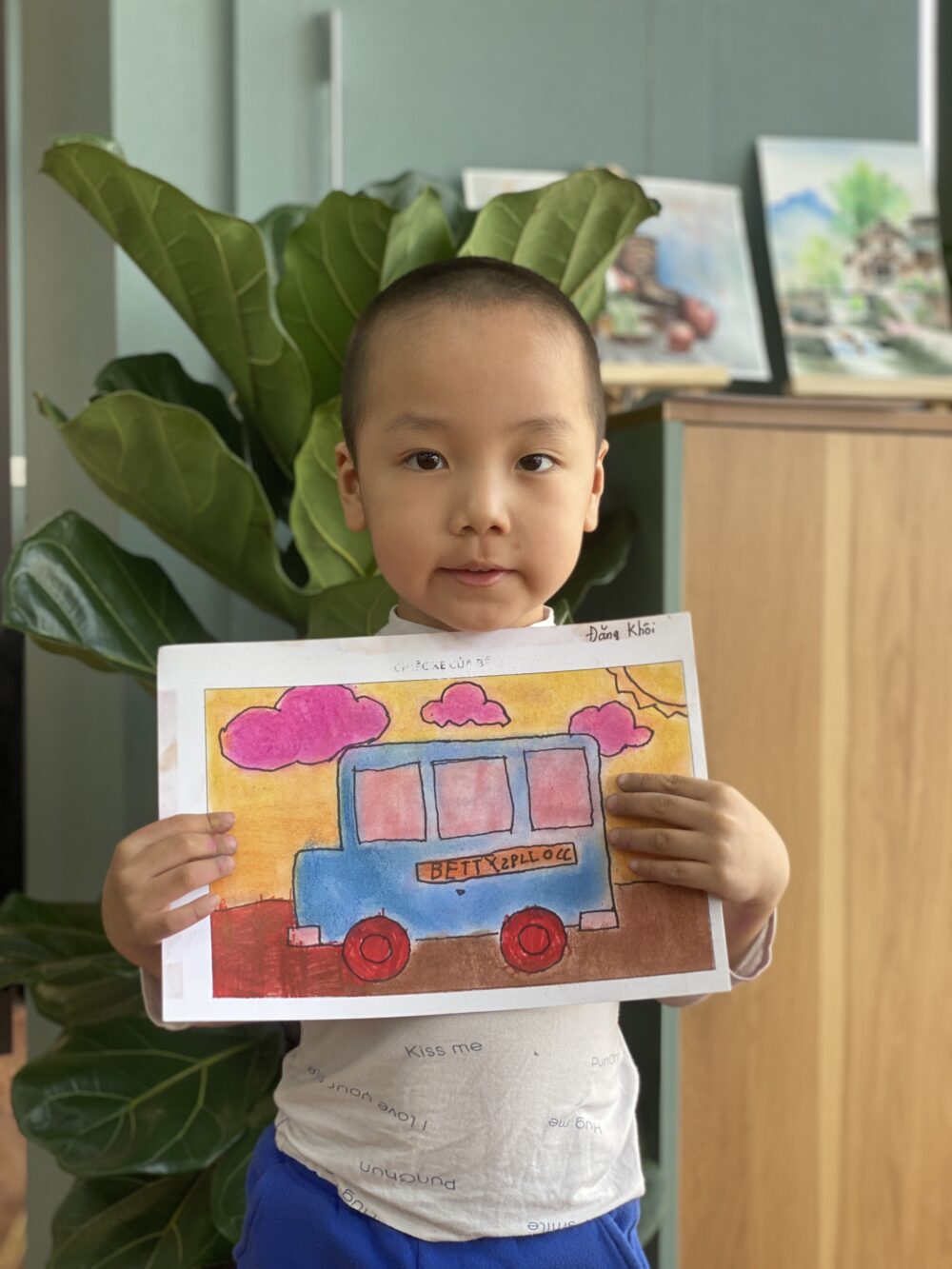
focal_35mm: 52
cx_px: 476
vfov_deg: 36.8
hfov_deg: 28.0
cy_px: 634
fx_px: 1906
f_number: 2
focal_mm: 6
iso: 64
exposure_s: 1/122
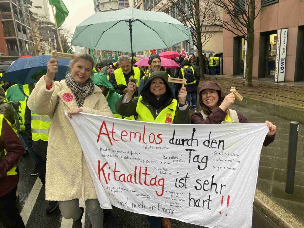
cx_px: 152
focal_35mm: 26
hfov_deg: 67.3
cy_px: 114
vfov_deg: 53.1
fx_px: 228
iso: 64
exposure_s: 1/121
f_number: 1.8
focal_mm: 4.25
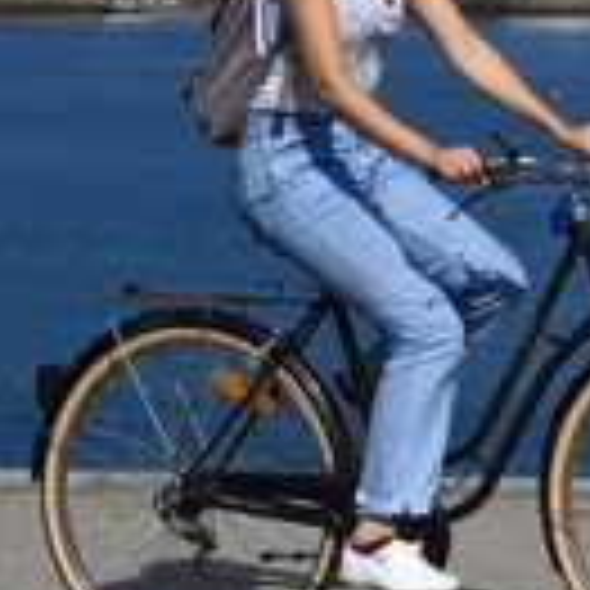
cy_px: 131
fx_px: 5785
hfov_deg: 5.8
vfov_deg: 5.8
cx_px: 617
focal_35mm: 300
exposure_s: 1/400
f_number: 11
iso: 200
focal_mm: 110
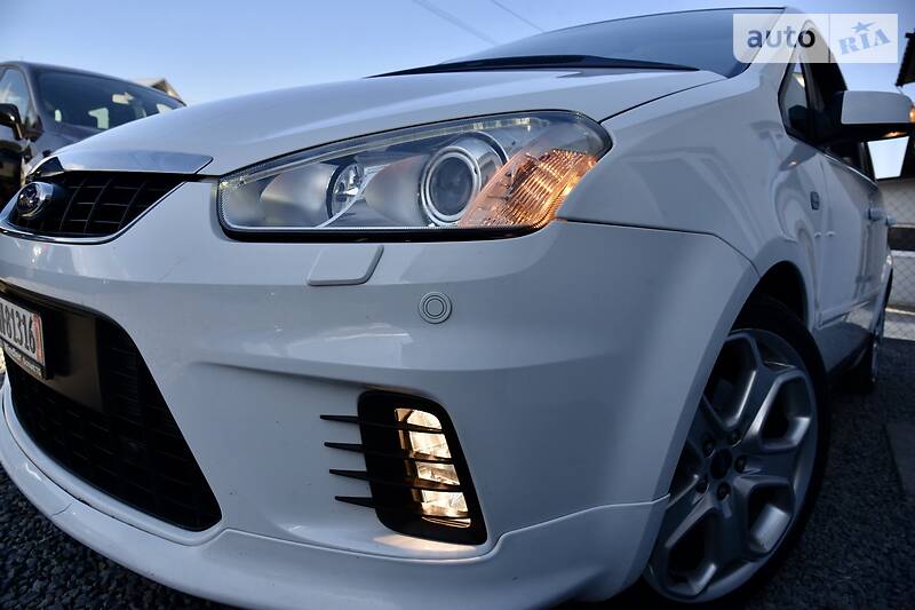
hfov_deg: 73.8
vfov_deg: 53.1
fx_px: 610
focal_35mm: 24
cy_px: 305
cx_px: 458
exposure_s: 1/250
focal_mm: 24
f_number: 8
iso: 200
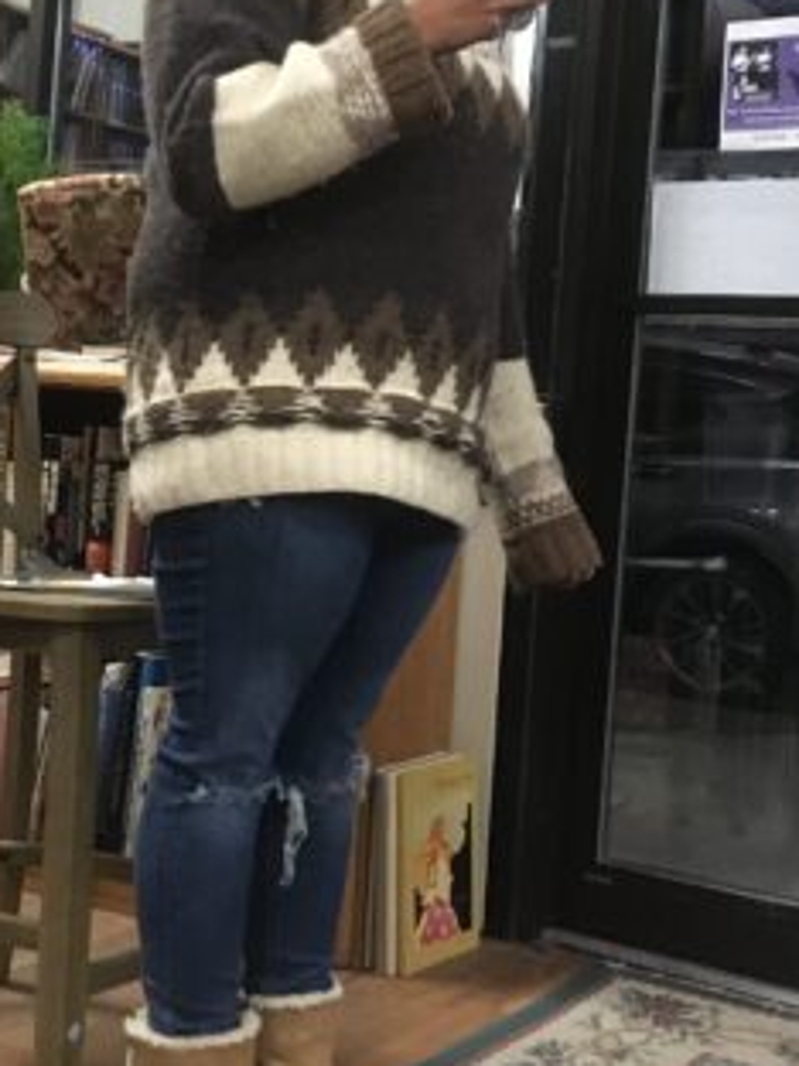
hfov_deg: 29.6
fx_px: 1508
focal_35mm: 49
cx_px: 311
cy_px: 420
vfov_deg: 38.7
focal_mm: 4.15
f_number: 2.2
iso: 320
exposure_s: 1/15
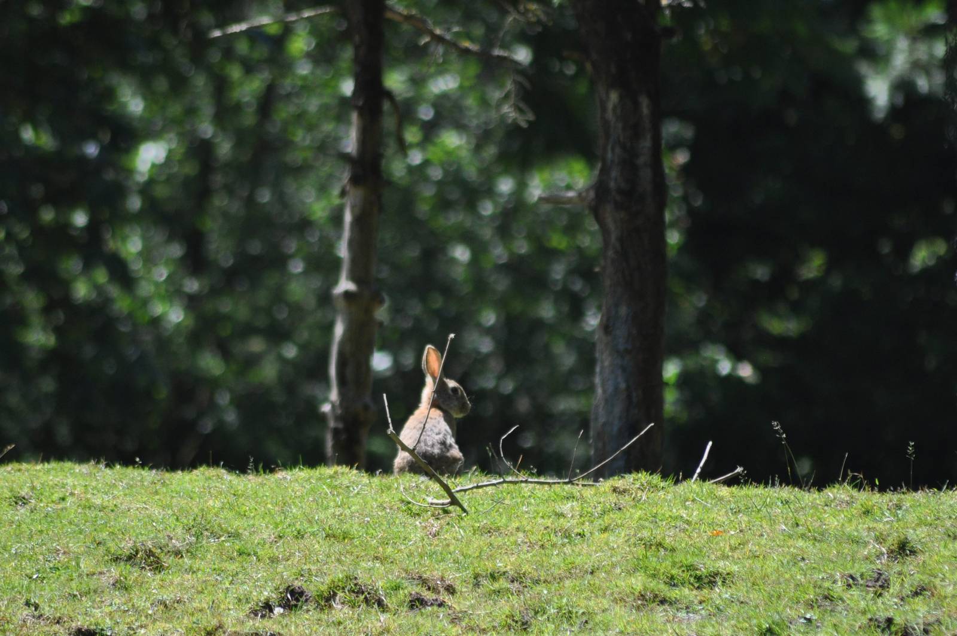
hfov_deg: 4.6
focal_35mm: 450
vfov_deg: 3.0
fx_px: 11949
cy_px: 318
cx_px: 478
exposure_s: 1/1000
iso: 450
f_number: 5.6
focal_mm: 300
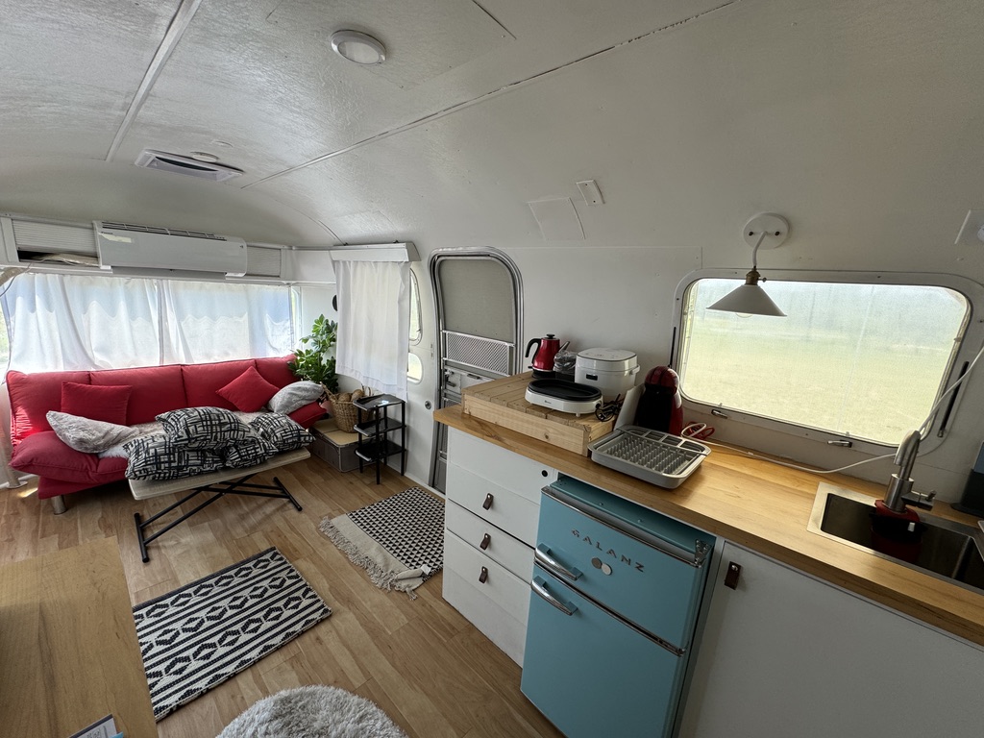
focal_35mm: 14
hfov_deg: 102.1
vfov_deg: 85.7
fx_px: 398
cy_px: 369
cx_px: 492
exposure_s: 1/99
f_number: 2.2
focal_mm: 2.22
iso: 50
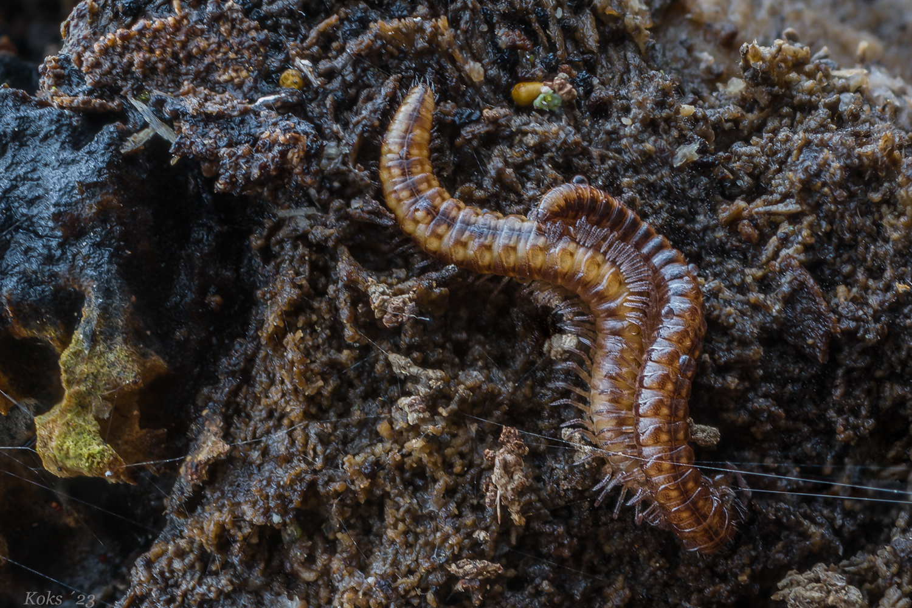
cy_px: 304
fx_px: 3420
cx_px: 456
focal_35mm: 135
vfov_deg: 10.2
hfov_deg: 15.2
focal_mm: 135
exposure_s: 3.2
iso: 50
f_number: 13
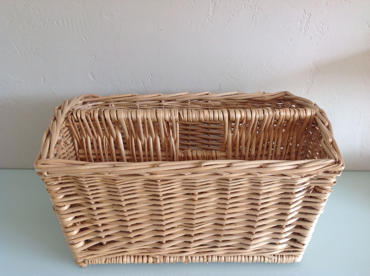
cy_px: 138
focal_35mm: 35
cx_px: 185
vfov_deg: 40.6
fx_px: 374
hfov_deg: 52.7
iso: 64
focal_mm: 4.28
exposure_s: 1/60
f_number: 2.4
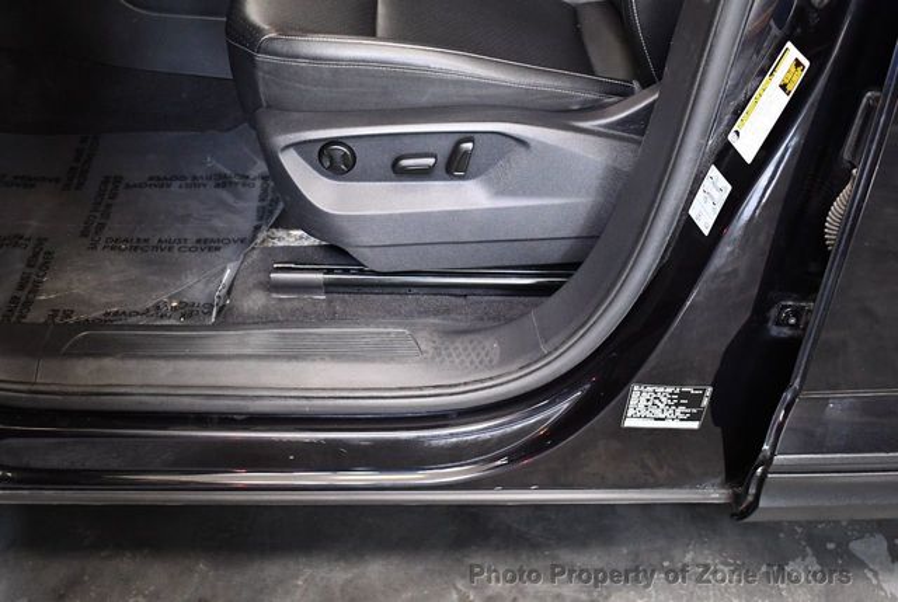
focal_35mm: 44
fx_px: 1099
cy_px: 301
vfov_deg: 30.6
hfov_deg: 44.4
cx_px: 449
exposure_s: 1/100
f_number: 3.8
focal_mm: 22
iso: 3200
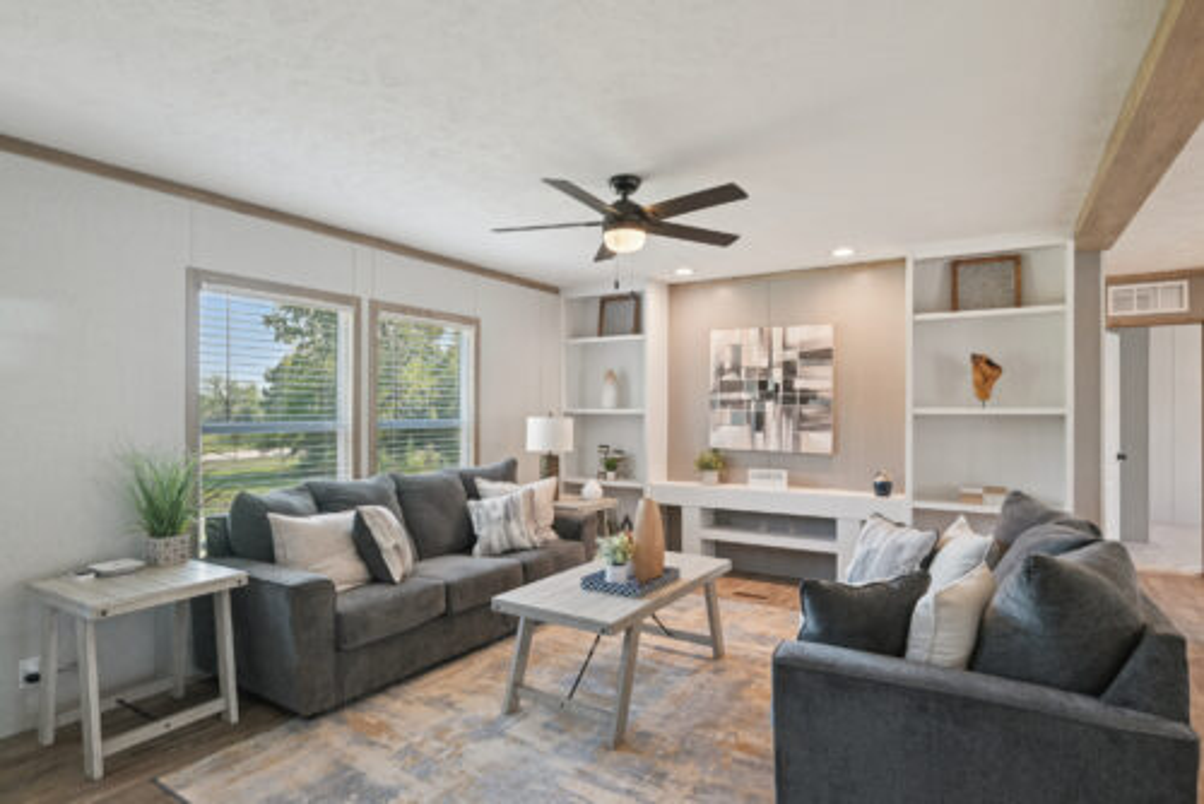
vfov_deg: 66.0
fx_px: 619
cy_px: 402
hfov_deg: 88.4
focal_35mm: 18
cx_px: 602
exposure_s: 1/30
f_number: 8
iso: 400
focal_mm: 18.5
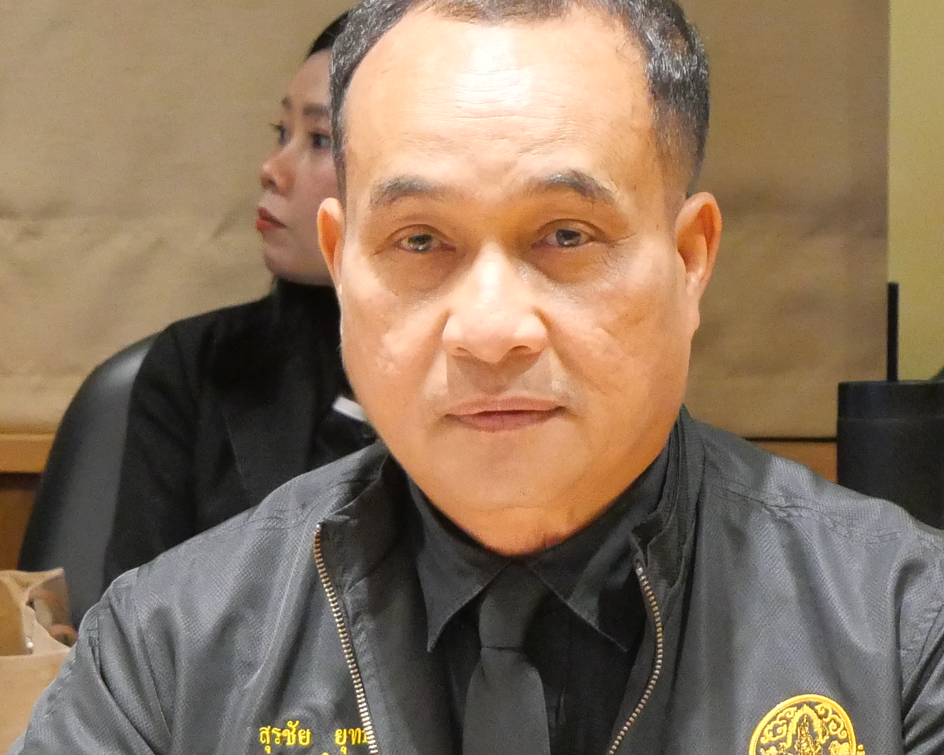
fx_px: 6956
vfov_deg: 6.2
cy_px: 650
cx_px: 506
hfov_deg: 7.8
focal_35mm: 249
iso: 3200
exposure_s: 1/30
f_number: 5.5
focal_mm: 42
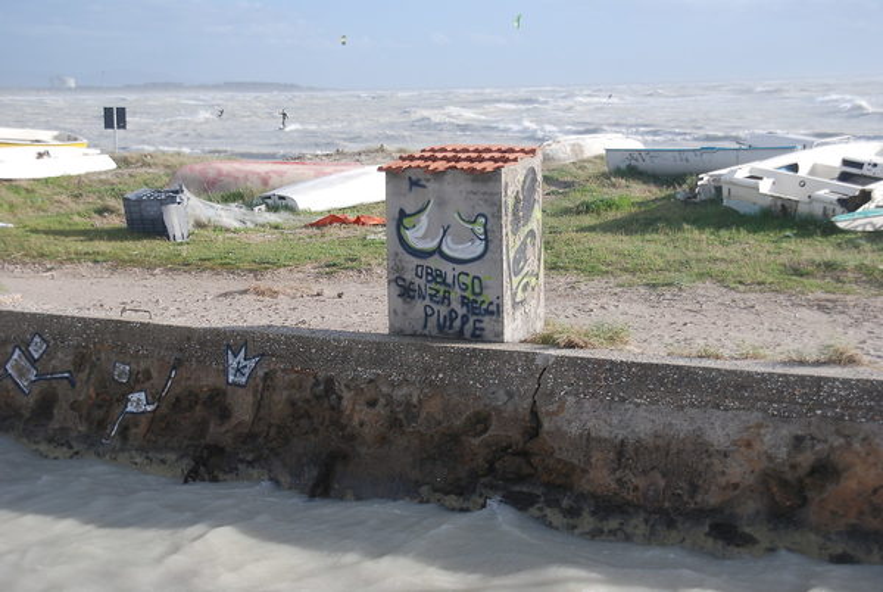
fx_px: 1474
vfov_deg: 22.7
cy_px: 296
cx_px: 442
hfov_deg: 33.4
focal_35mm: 60
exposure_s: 1/800
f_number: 4.8
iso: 200
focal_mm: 40
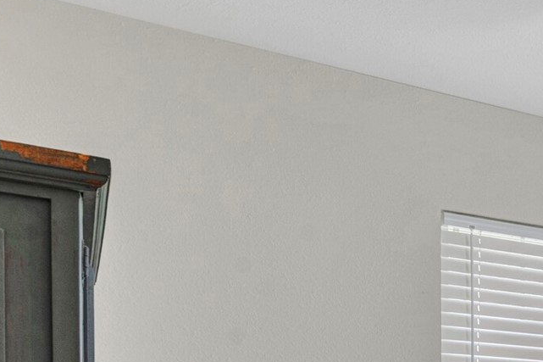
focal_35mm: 61
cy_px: 499
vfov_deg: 20.0
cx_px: 867
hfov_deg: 23.9
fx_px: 920
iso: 400
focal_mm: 18
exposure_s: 1/25
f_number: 8
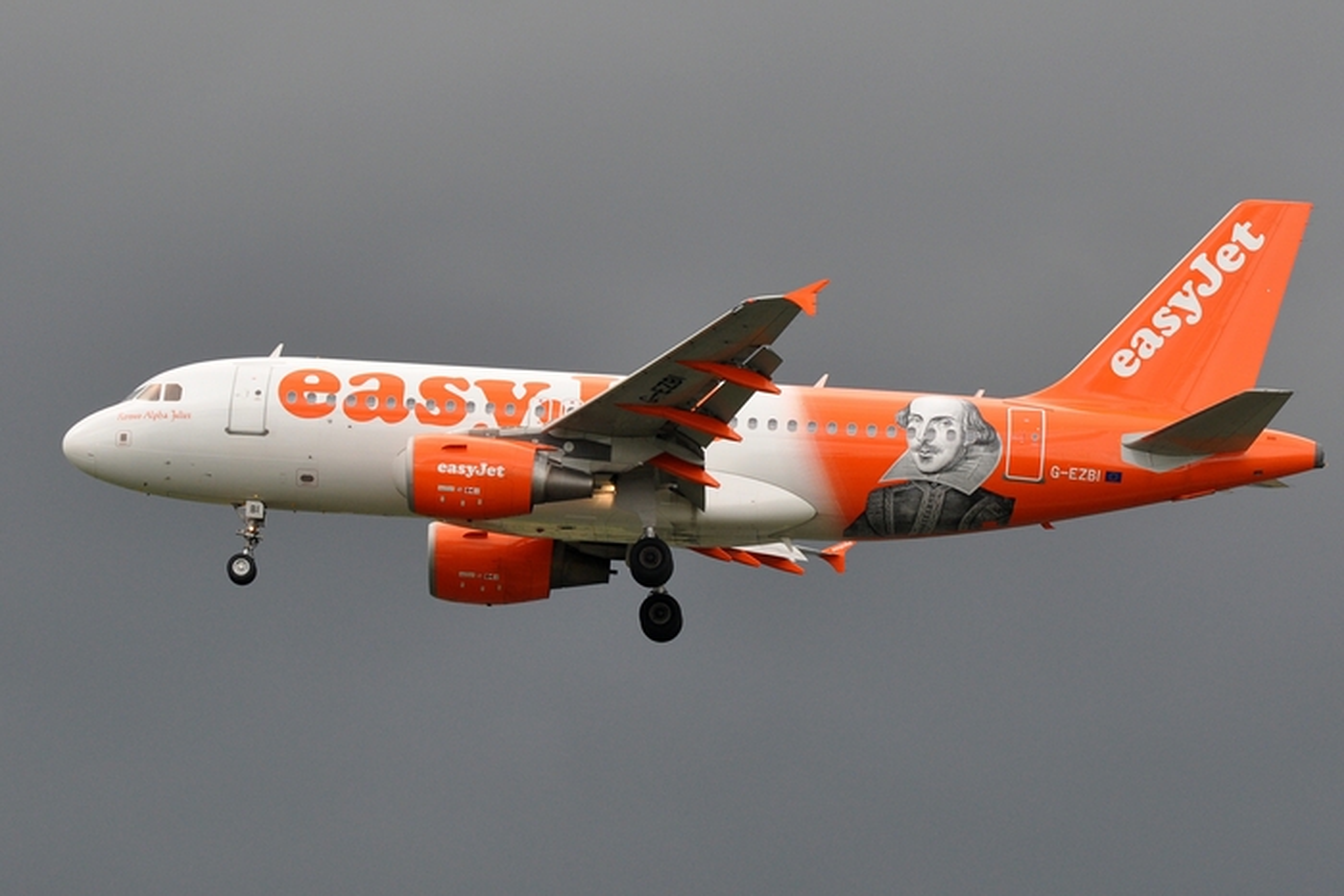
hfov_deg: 7.6
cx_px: 672
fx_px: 10081
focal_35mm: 270
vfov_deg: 5.1
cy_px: 448
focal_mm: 180
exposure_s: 1/500
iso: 400
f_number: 7.1
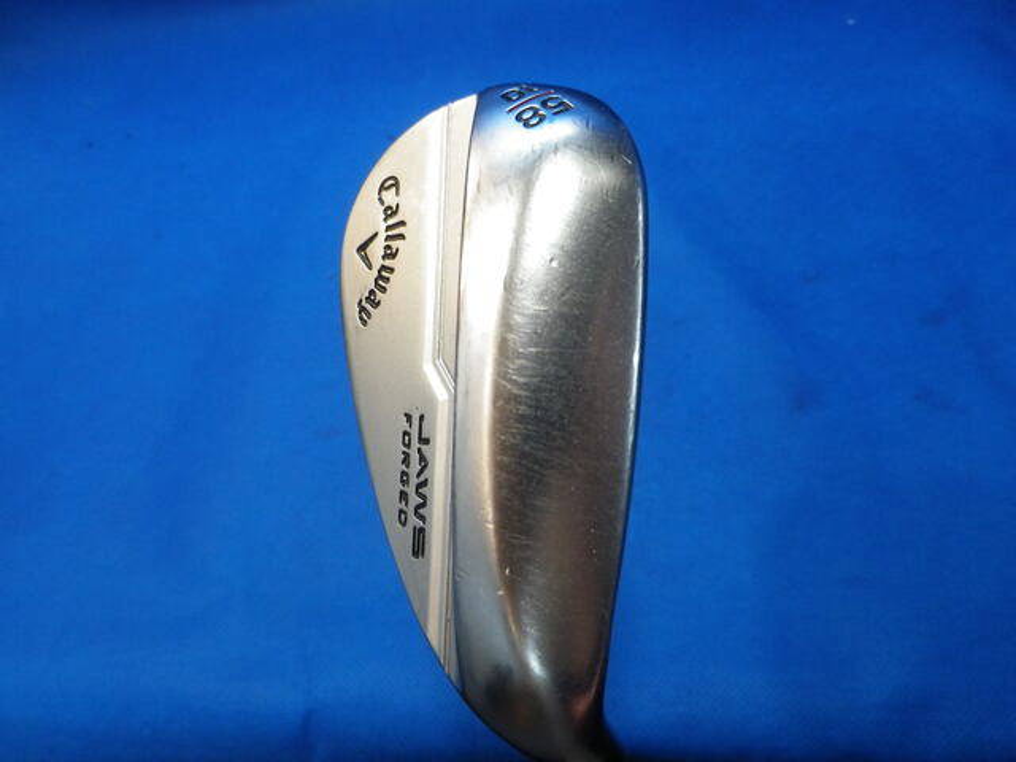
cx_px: 508
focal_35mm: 25
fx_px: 734
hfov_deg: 69.4
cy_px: 381
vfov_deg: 54.9
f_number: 3.5
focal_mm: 4.5
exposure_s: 1/50
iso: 160
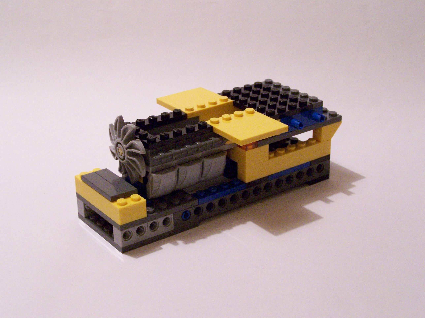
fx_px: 823
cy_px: 159
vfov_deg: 21.9
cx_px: 212
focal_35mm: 67
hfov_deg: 29.0
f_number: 3.2
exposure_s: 1/20
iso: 400
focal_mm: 11.1
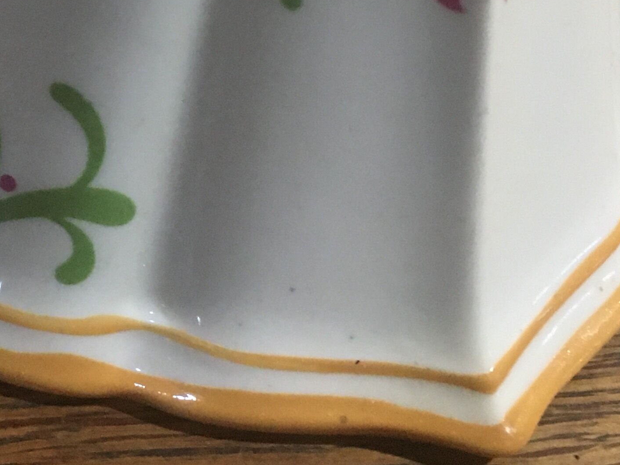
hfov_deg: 23.1
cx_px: 84
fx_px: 1487
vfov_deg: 17.3
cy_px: -31
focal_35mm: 83
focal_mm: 4.15
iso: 200
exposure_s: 1/17
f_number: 2.2
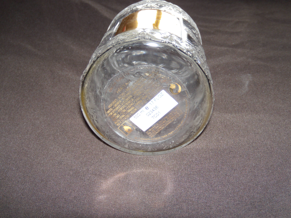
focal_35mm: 36
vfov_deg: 39.7
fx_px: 303
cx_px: 146
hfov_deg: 51.4
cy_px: 109
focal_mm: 6.4
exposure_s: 1/60
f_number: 3.6
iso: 80
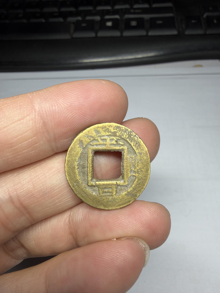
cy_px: 146
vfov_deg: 67.3
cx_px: 110
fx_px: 220
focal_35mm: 26
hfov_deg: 53.1
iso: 50
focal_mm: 2.22
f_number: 2.2
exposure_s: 1/121
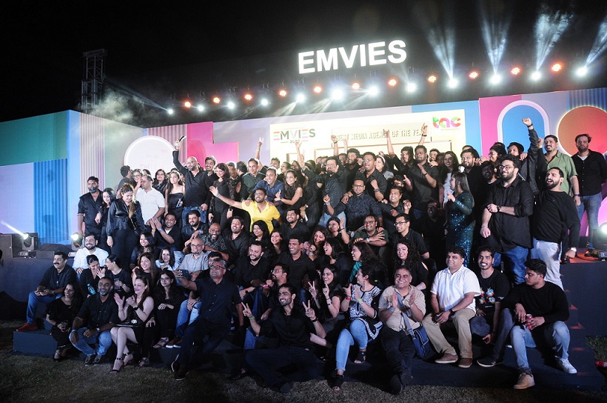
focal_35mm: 27
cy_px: 202
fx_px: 455
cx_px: 304
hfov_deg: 67.5
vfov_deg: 47.8
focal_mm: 18
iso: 1000
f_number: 4.5
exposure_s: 1/50
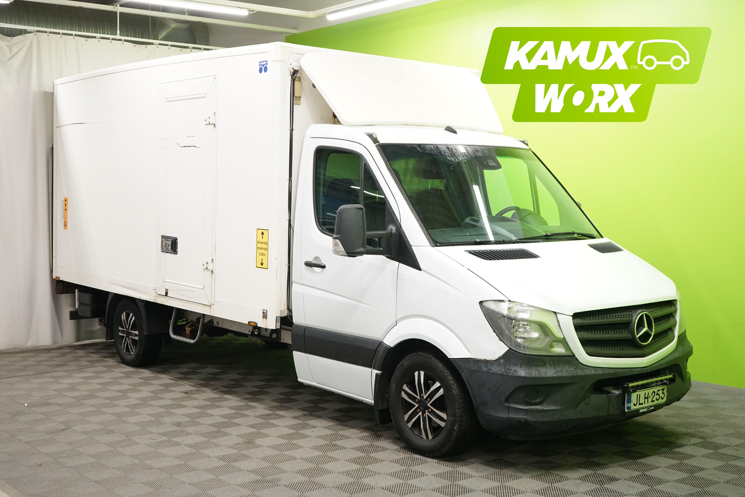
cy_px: 248
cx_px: 372
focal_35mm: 43
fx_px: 890
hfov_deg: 45.4
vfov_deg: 31.2
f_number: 5.6
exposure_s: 1/30
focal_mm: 43
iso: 800
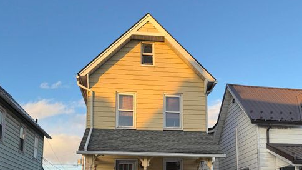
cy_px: 164
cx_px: 154
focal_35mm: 36
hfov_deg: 55.3
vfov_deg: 30.8
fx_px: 288
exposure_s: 1/756
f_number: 1.78
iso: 80
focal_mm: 6.76
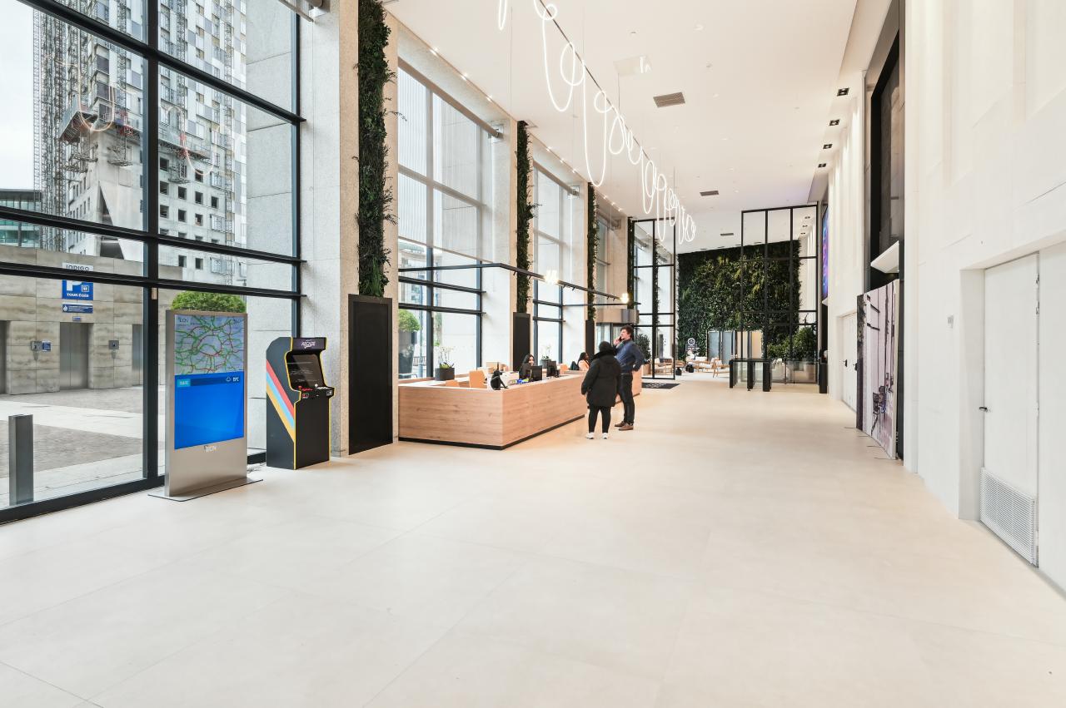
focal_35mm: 19
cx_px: 533
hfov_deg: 87.0
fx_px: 562
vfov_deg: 64.5
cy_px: 354
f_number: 11
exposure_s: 1/8
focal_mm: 19
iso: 200
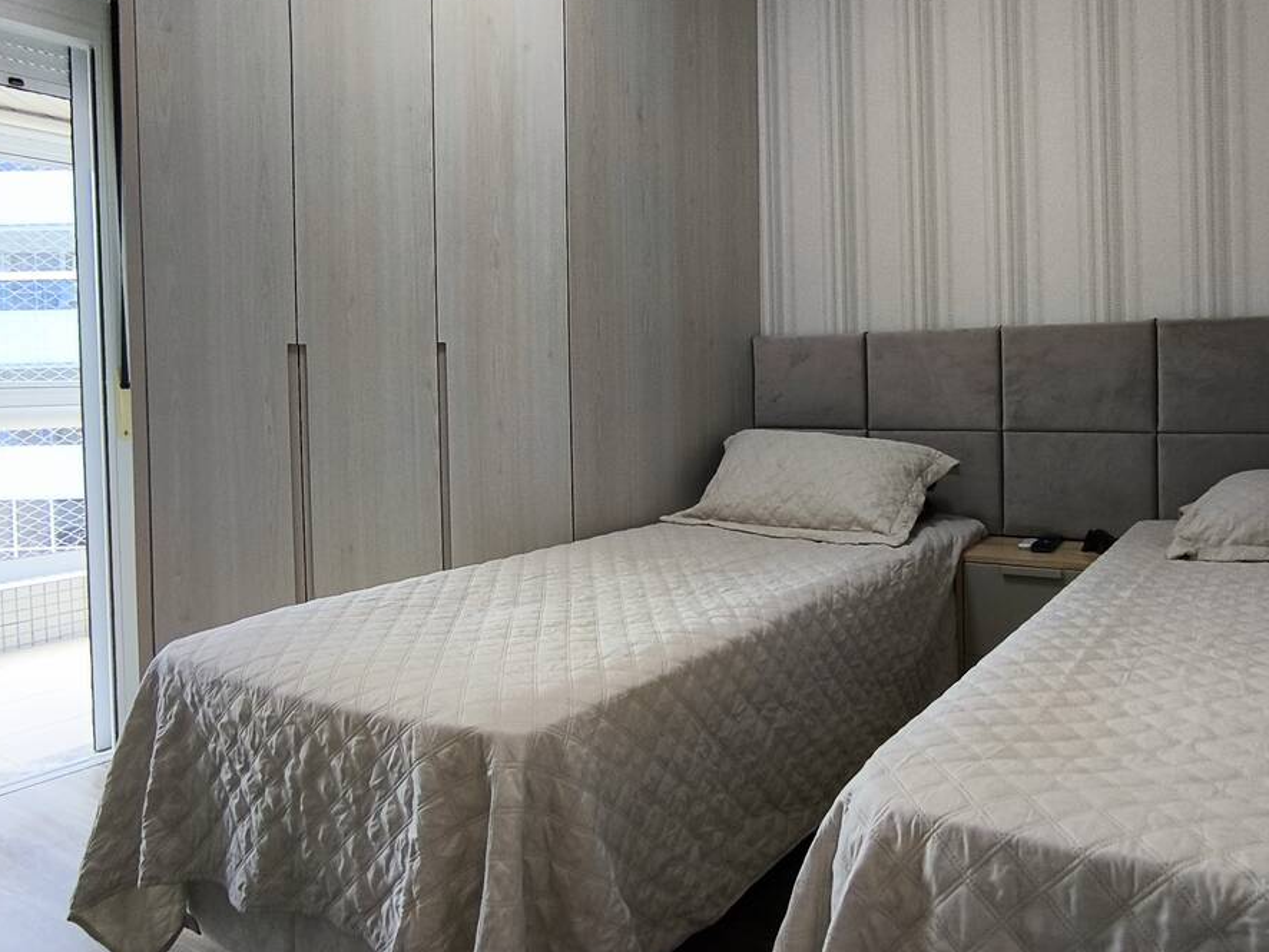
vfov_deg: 52.8
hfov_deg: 66.6
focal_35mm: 26
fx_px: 953
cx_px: 765
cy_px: 385
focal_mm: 1.65
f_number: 2.2
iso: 80
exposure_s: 1/60
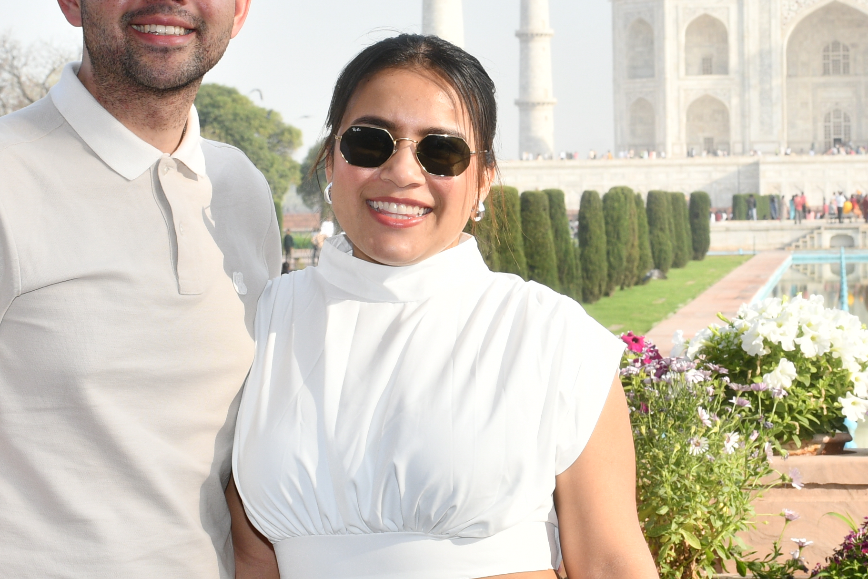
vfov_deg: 12.4
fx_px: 2652
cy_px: 154
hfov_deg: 18.5
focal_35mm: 110
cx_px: 624
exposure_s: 1/200
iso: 200
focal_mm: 32
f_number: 9
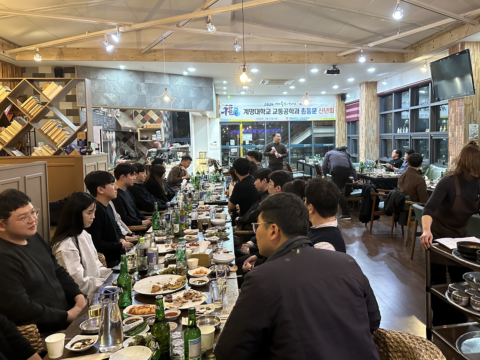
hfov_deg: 63.2
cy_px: 160
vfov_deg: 49.7
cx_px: 268
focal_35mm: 28
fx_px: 388
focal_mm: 6.86
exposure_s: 1/60
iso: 800
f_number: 1.78
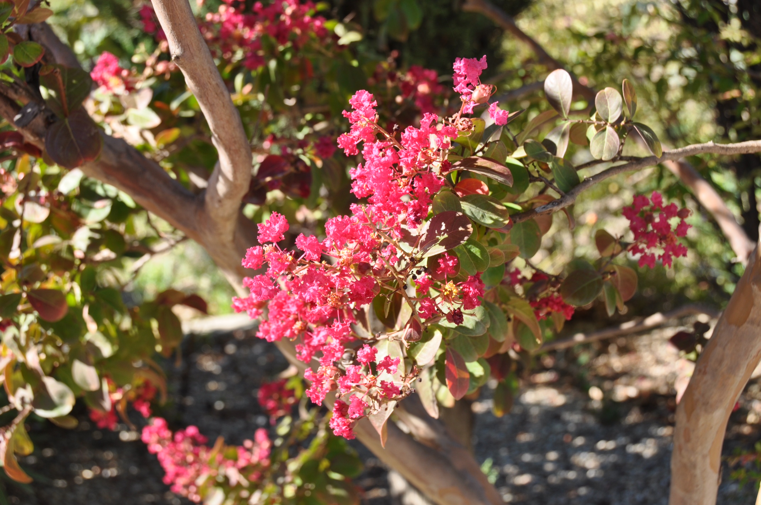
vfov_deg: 25.0
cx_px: 380
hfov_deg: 36.9
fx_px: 1140
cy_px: 252
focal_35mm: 54
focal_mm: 36
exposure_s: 1/160
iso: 200
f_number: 8
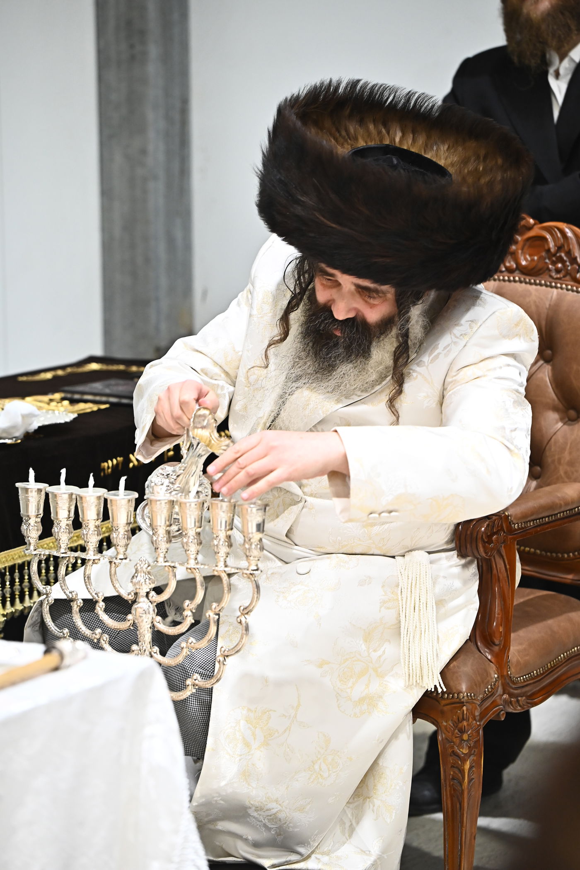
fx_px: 3989
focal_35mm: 165
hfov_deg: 8.3
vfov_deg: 12.5
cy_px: 435
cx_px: 290
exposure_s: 1/160
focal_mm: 165
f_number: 4.5
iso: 2500
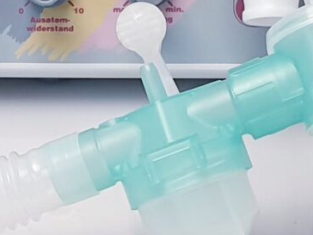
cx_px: 52
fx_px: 1655
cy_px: 139
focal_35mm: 183
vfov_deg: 8.1
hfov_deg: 10.8
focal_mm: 4.3
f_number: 2.4
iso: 100
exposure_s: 1/50
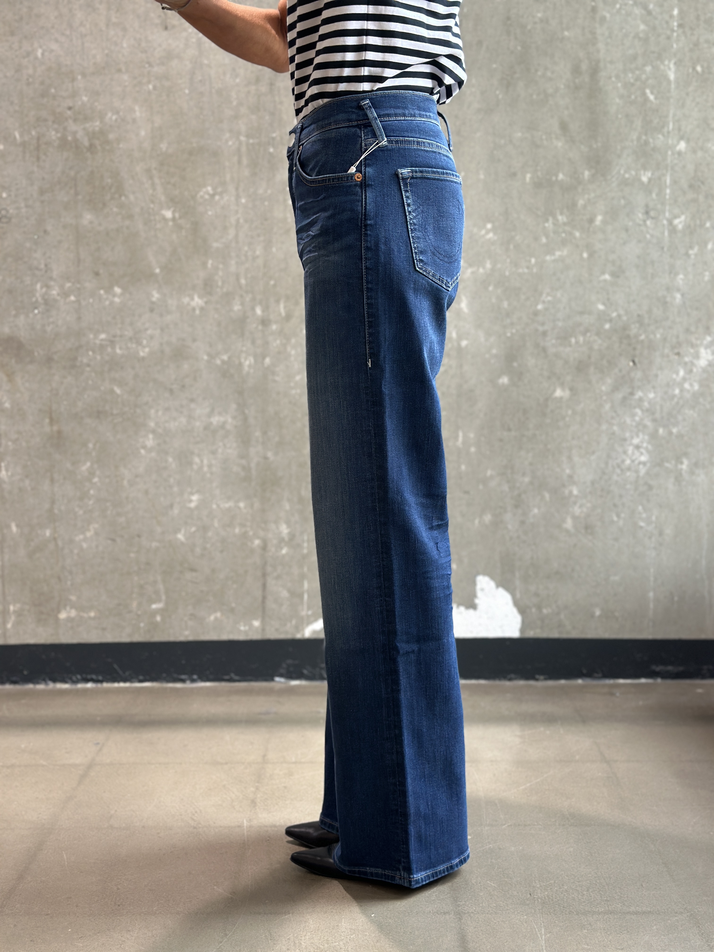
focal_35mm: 48
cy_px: 476
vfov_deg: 39.7
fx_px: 1320
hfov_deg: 30.3
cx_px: 357
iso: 100
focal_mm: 6.86
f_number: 1.78
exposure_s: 1/121
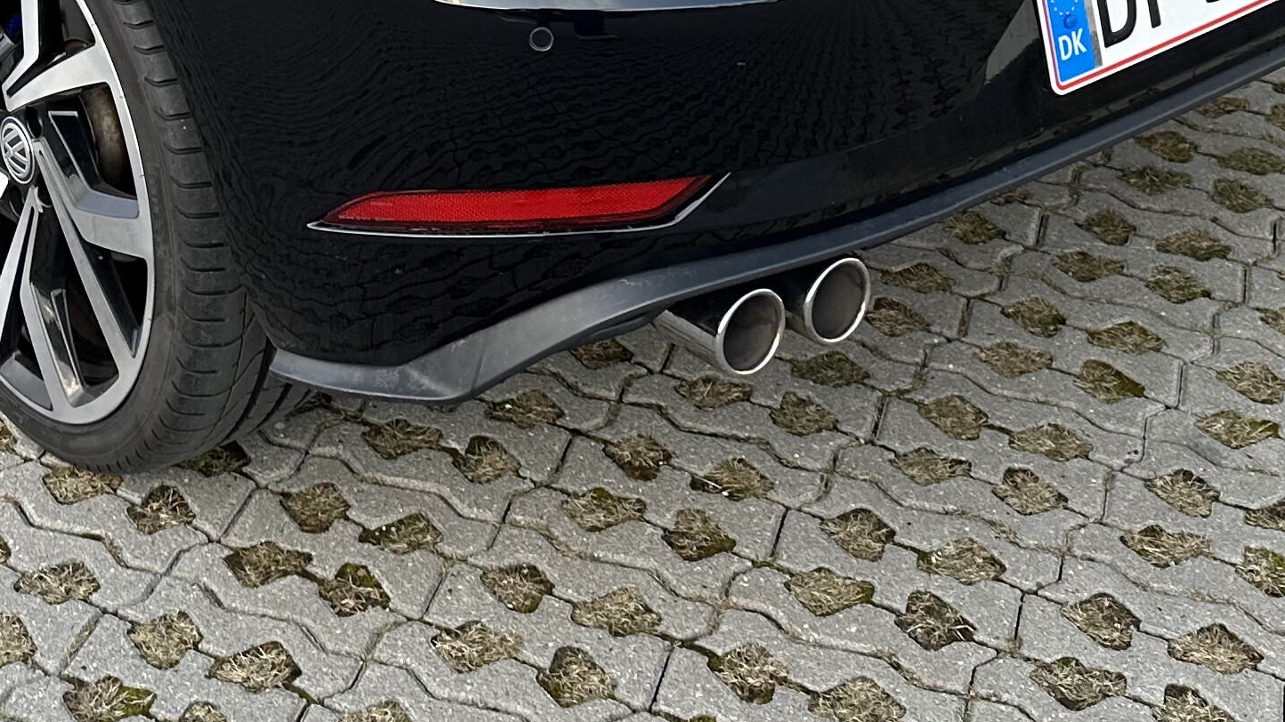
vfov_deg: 15.5
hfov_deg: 28.6
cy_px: -282
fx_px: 2487
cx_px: 358
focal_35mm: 73
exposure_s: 1/714
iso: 80
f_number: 1.78
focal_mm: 6.86
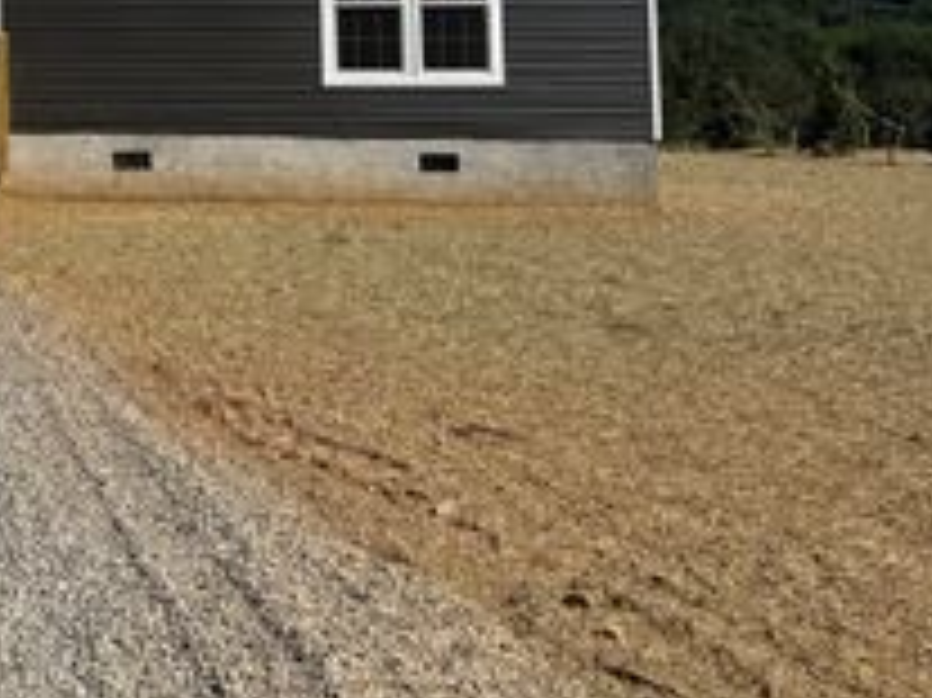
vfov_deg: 23.7
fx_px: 1561
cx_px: -90
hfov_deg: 29.9
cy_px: -65
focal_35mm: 58
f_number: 1.78
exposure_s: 1/6173
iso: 80
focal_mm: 6.76
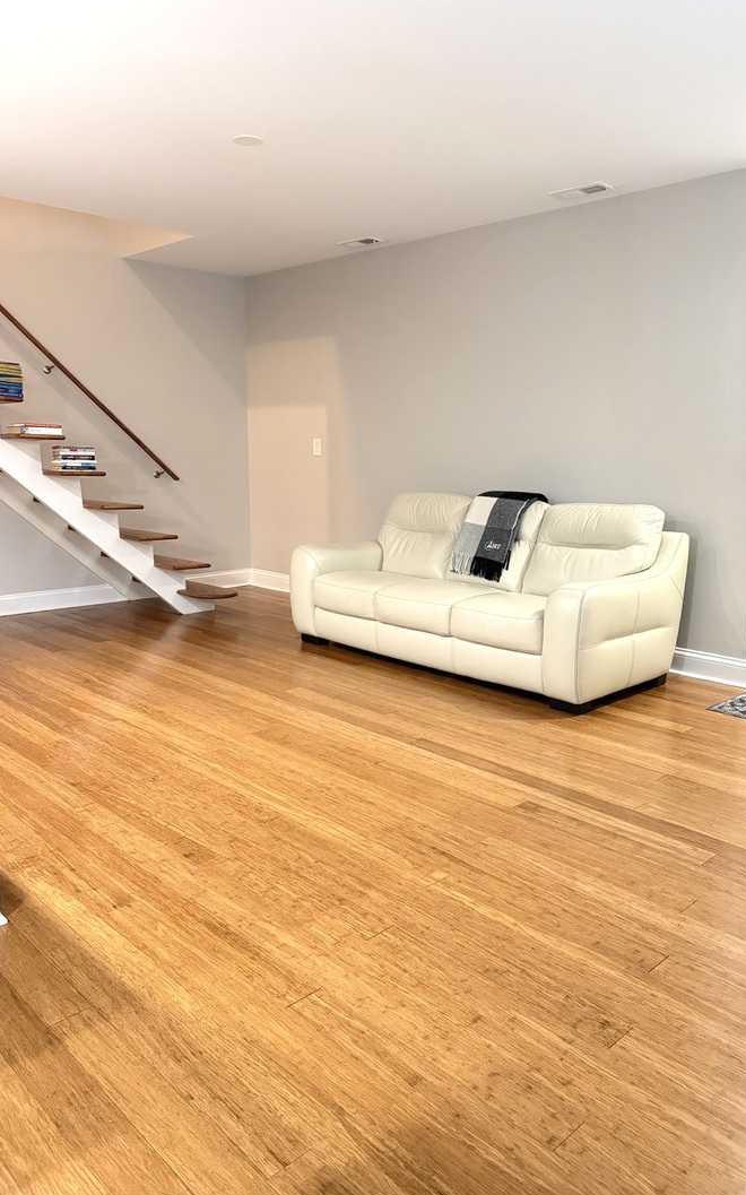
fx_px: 846
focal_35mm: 26
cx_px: 385
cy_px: 600
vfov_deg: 70.4
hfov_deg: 47.6
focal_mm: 6.76
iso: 800
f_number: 1.78
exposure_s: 1/57
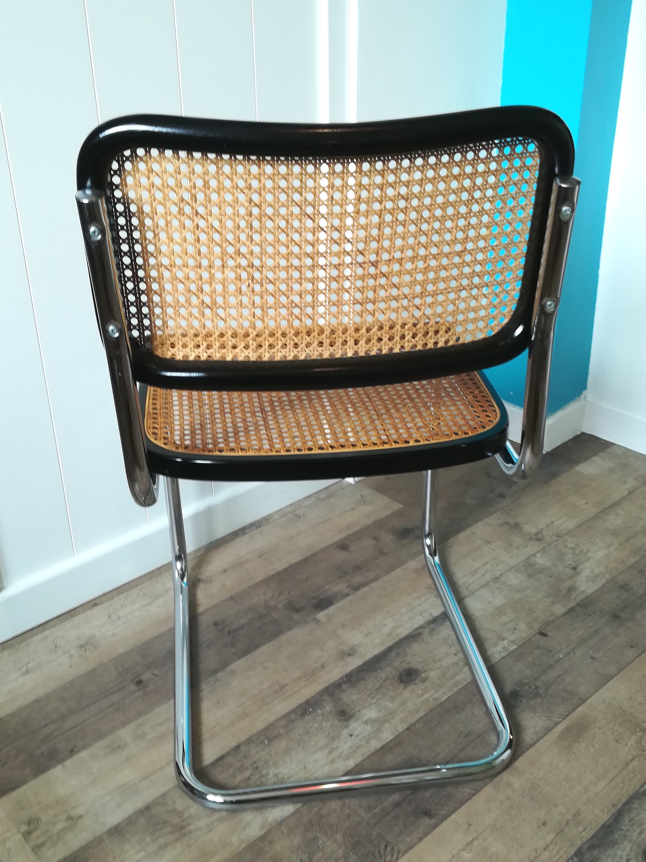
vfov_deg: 54.0
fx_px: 846
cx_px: 323
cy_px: 431
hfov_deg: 41.8
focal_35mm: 34
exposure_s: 1/30
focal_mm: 3.83
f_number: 2.2
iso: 100
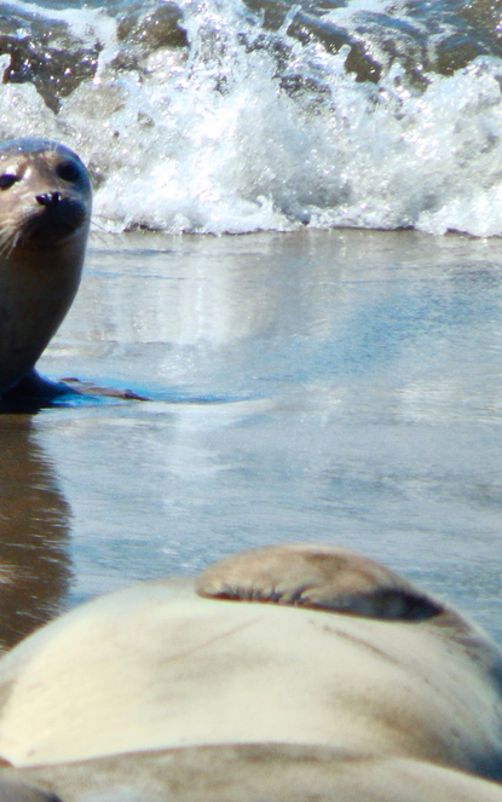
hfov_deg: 0.8
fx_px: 35685
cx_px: -160
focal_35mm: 1632
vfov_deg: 1.3
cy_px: 343
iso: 200
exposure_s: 1/1000
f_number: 5.7
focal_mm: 160
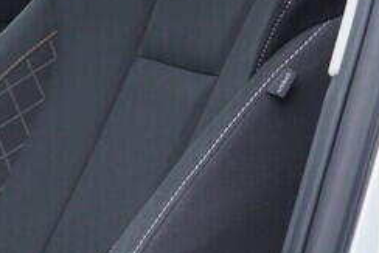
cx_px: -353
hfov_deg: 12.2
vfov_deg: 9.1
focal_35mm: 151
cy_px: 109
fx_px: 1591
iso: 160
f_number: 2.8
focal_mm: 24
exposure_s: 1/40
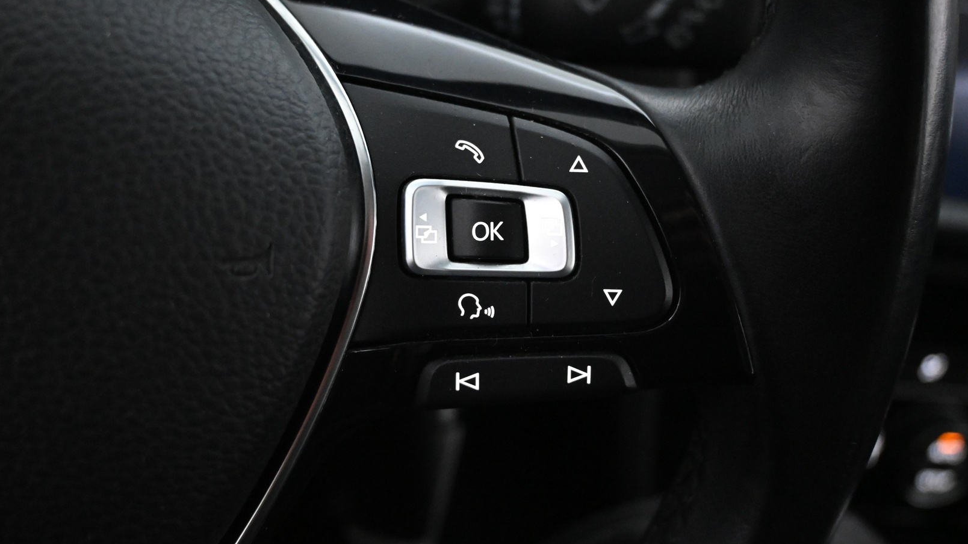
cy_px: 226
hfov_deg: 51.9
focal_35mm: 39
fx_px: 996
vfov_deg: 30.5
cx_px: 487
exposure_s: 1/40
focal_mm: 24.5
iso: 6400
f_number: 4.2
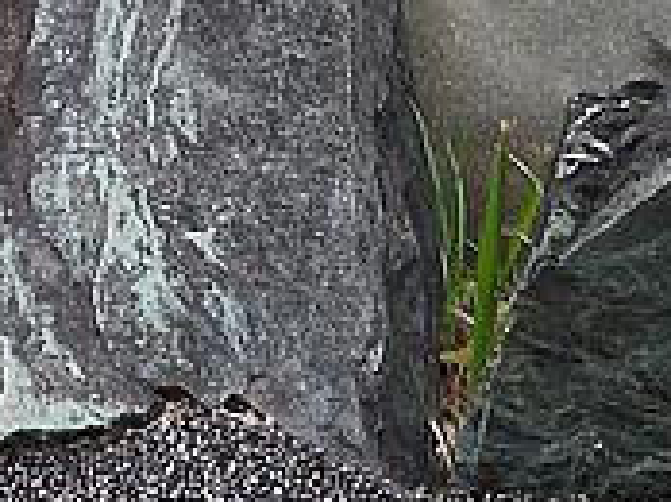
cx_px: 15
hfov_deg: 12.2
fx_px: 3117
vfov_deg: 8.8
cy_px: -456
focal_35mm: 161
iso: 100
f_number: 3.2
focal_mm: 6.2
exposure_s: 1/200
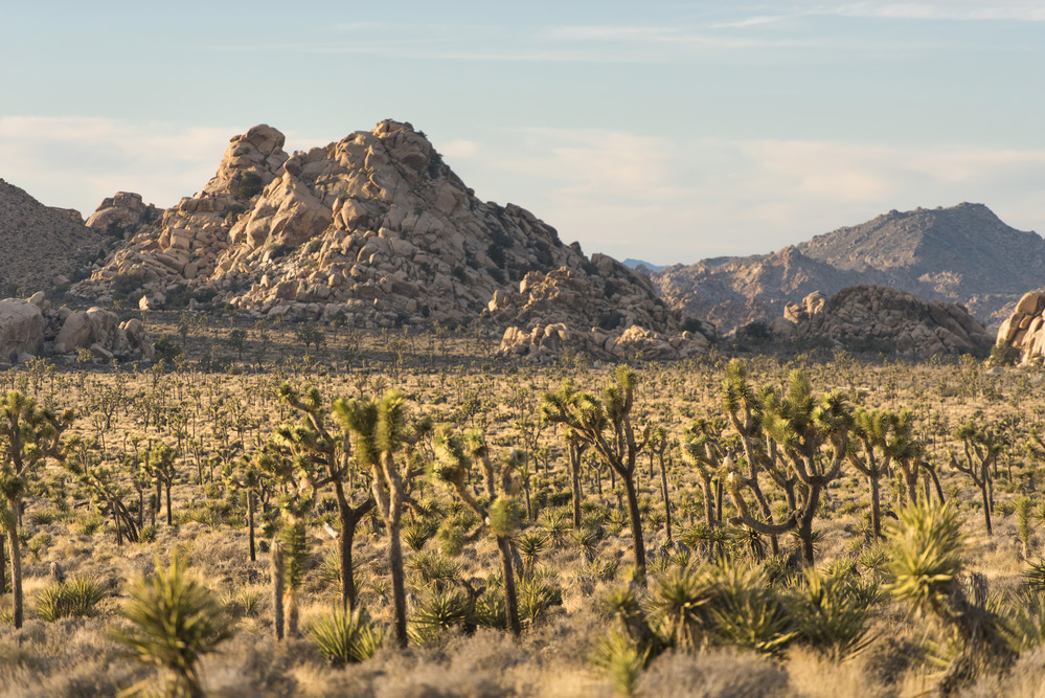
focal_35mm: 200
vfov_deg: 6.9
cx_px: 522
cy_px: 349
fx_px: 5808
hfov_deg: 10.3
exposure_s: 1/2000
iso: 400
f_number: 2.8
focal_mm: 200
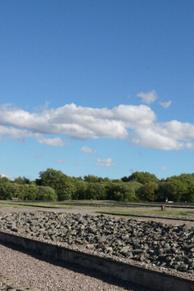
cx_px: 201
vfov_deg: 33.5
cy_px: 270
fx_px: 452
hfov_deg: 23.1
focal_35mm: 56
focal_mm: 24
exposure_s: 1/2000
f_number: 14
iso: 2000
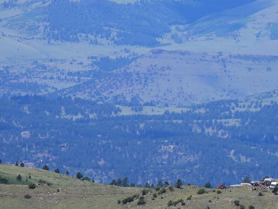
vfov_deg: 1.9
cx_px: 211
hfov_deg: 2.6
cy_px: 84
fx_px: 6223
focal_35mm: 775
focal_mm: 80.3
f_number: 5
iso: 100
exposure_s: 1/800
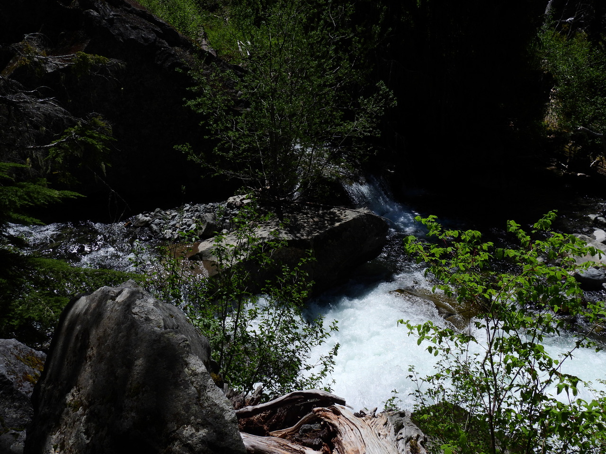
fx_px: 613
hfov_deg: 52.6
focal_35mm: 35
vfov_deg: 40.7
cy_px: 227
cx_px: 303
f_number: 4.5
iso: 100
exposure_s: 1/1600
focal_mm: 6.2
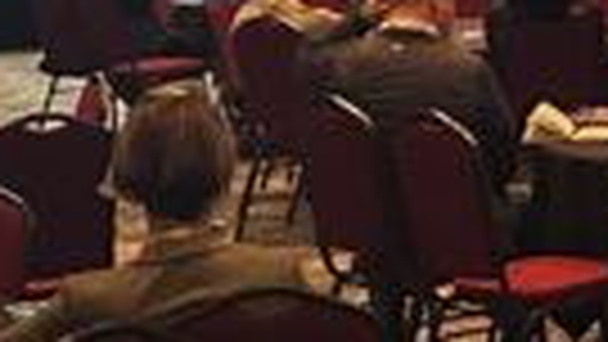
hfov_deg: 10.3
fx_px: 3209
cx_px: 1031
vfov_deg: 6.0
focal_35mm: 199
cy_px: -292
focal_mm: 6.86
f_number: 1.78
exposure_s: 1/30
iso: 800
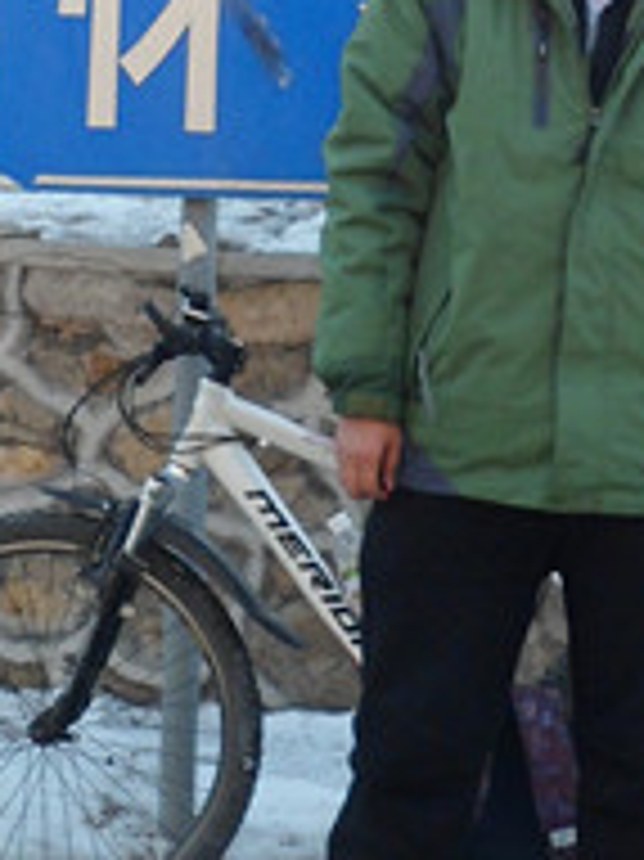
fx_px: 2707
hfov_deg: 13.5
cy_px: 68
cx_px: 549
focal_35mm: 109
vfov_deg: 17.8
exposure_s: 1/180
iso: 80
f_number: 3.3
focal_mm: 4.9
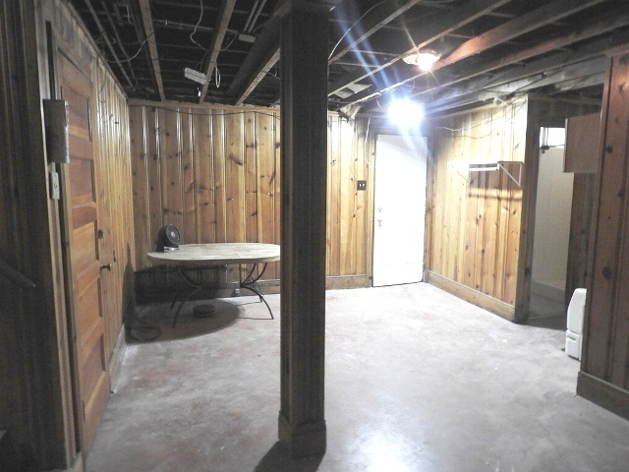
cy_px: 236
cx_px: 314
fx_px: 436
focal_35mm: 24
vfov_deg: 56.8
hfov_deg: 71.6
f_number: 3.3
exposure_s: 1/30
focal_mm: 4.3
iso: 640
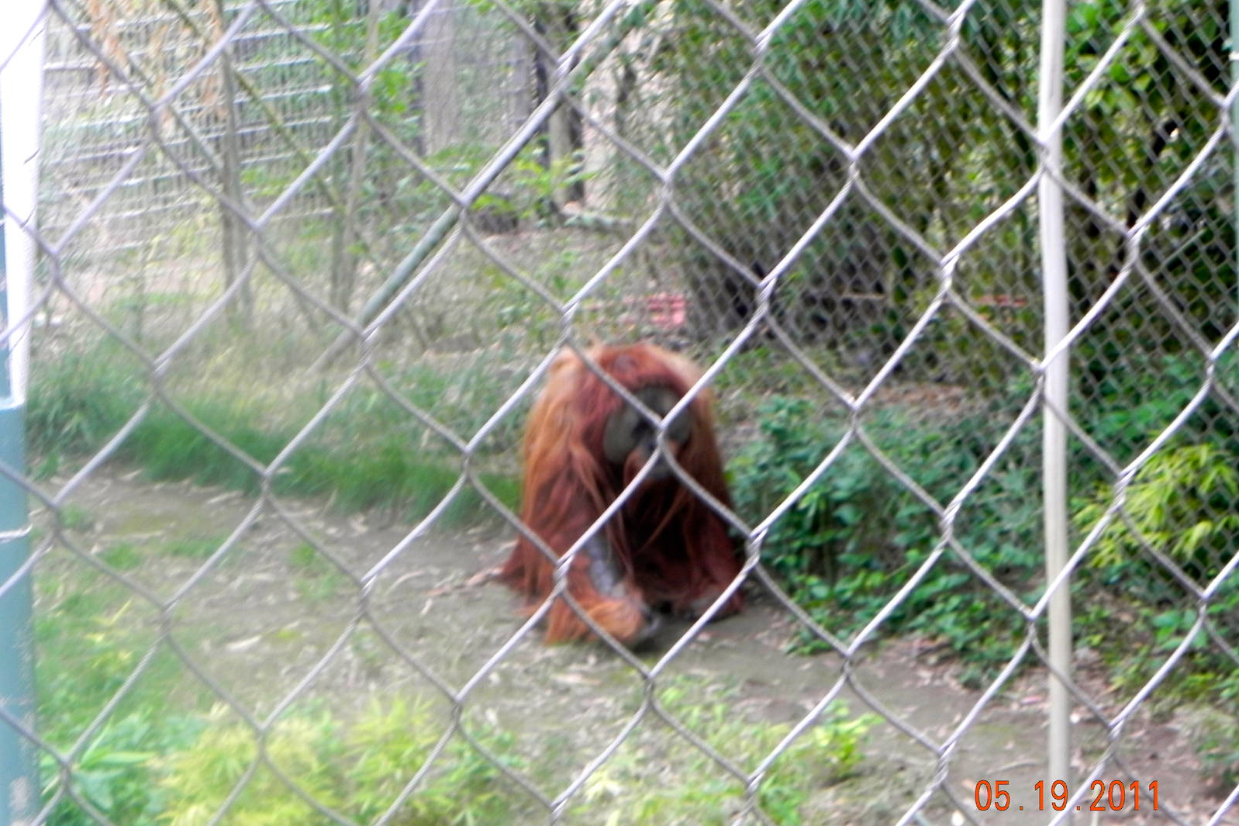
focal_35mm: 150
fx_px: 5162
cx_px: 620
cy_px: 427
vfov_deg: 9.1
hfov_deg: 13.7
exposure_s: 1/40.6
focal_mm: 25.7
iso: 160
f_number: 4.5
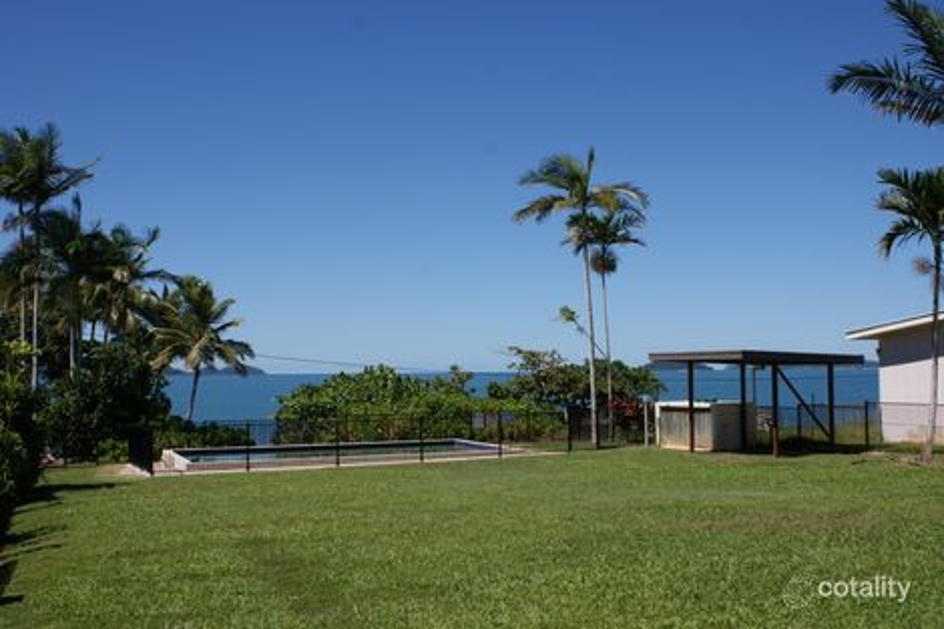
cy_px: 314
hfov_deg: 53.1
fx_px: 944
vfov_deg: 36.8
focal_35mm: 36
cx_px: 472
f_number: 10
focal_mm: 24
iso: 100
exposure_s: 1/320
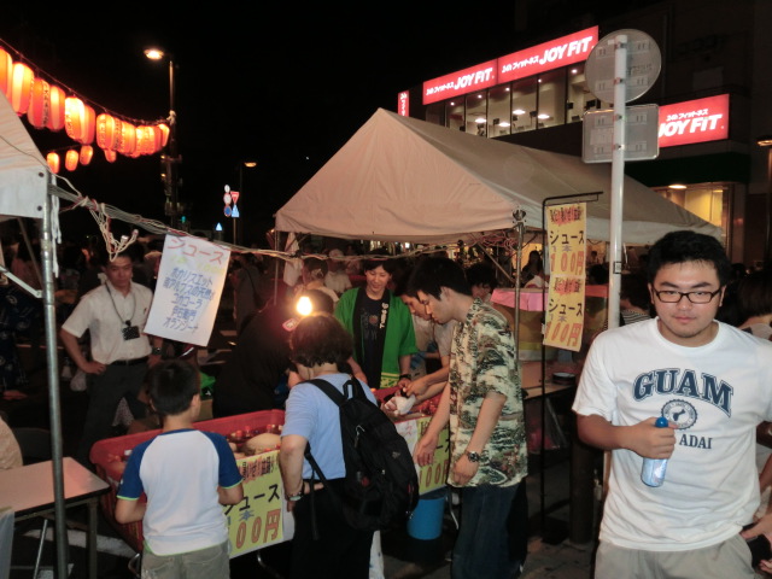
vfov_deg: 49.7
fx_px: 624
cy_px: 290
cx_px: 386
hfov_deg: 63.4
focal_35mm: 28
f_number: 3
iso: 400
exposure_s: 1/60
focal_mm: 5
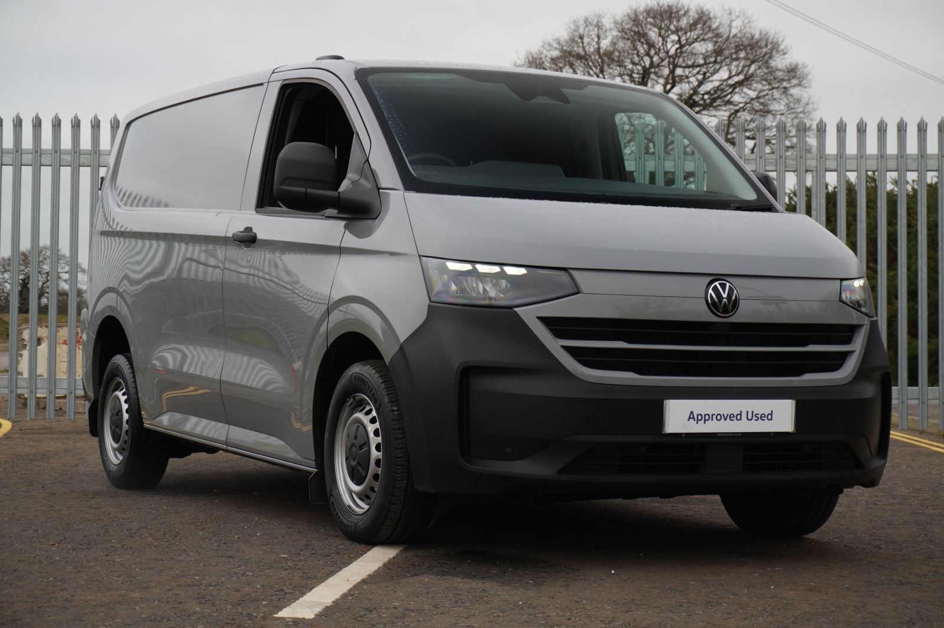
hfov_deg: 27.0
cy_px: 314
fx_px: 1965
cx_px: 472
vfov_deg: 18.2
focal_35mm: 75
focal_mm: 50
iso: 400
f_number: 5.6
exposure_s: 1/200
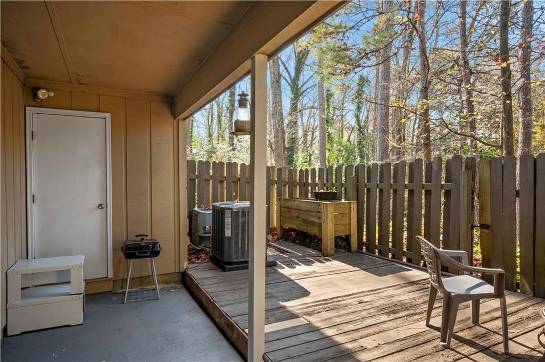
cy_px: 181
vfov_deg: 59.4
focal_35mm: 21
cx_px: 272
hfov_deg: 81.2
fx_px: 318
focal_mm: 21
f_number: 13
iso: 100
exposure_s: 1/8
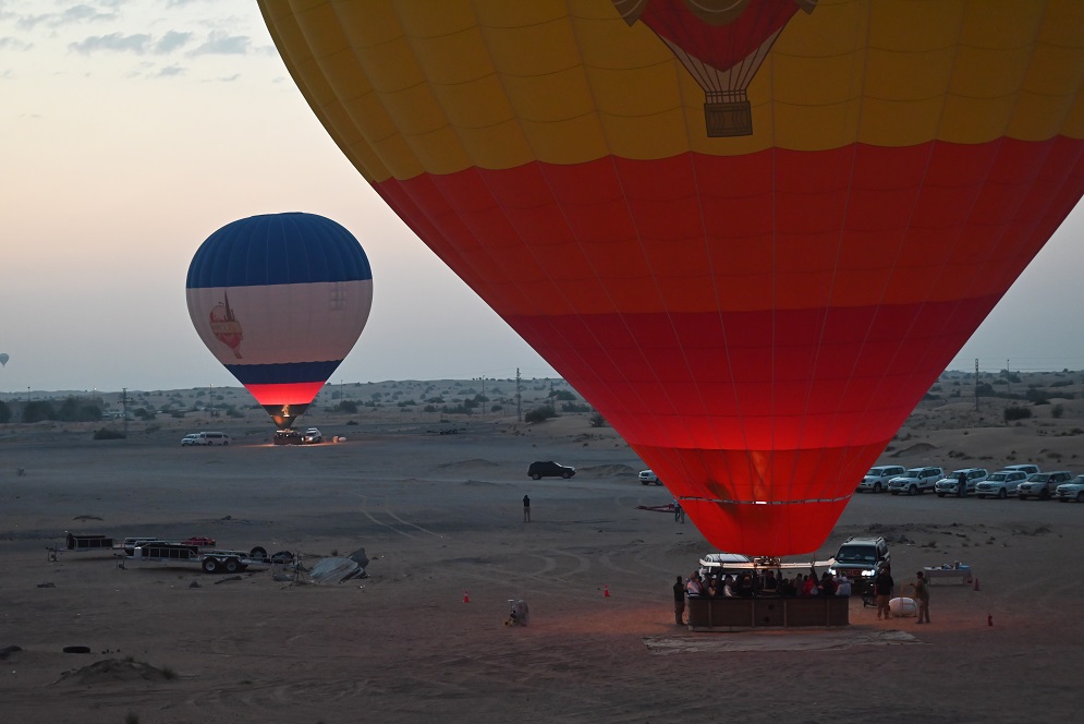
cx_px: 542
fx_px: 2108
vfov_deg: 19.5
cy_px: 362
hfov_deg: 28.8
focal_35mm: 70
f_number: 4.5
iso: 3200
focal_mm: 70
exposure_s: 1/200
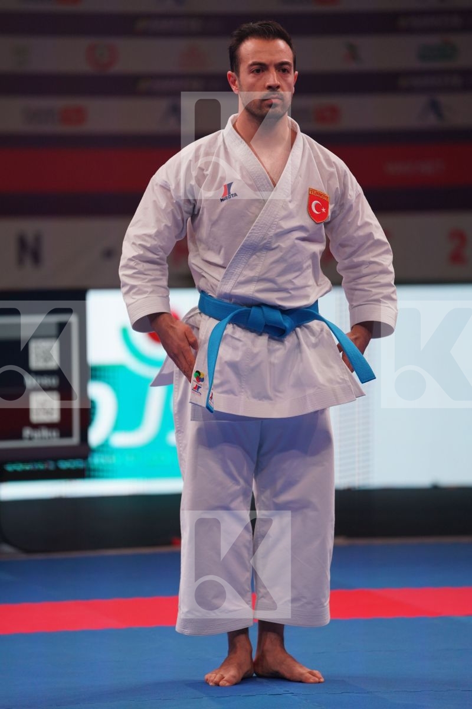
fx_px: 3933
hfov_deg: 6.9
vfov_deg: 10.3
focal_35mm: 200
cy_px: 354
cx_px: 236
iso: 1000
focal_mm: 200
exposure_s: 1/500
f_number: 2.8
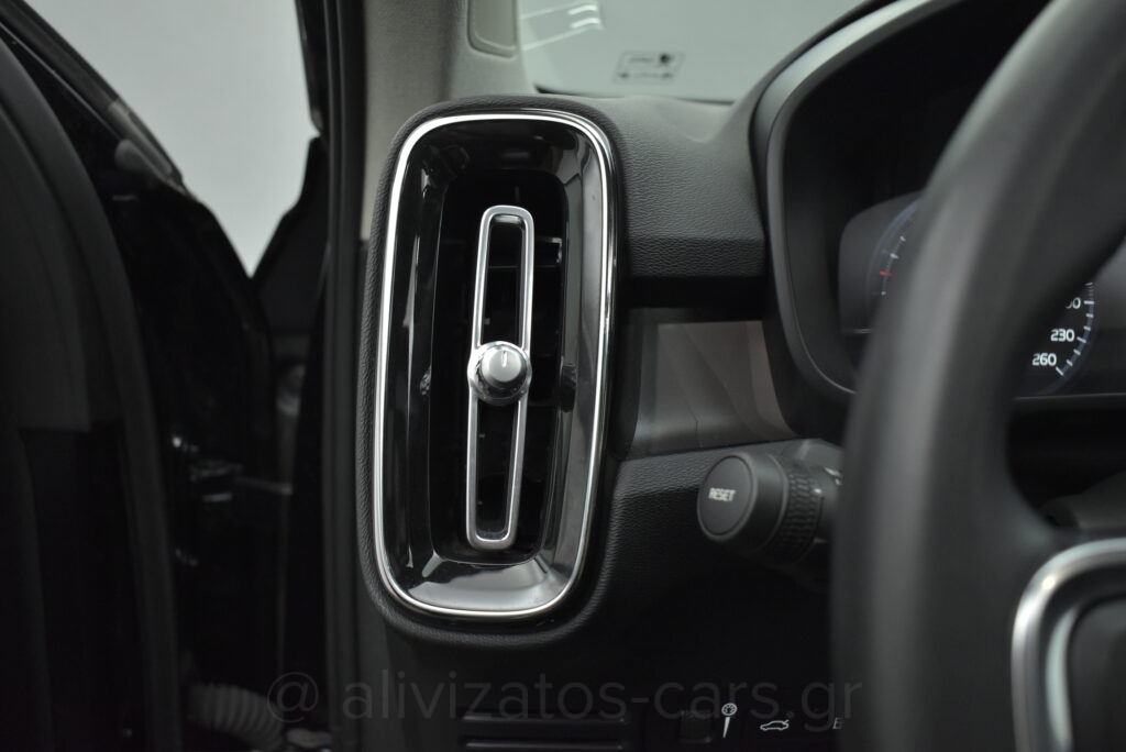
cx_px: 563
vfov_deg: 40.0
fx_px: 1033
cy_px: 376
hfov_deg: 57.2
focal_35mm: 33
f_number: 3.8
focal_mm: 22
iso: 1600
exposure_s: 1/100
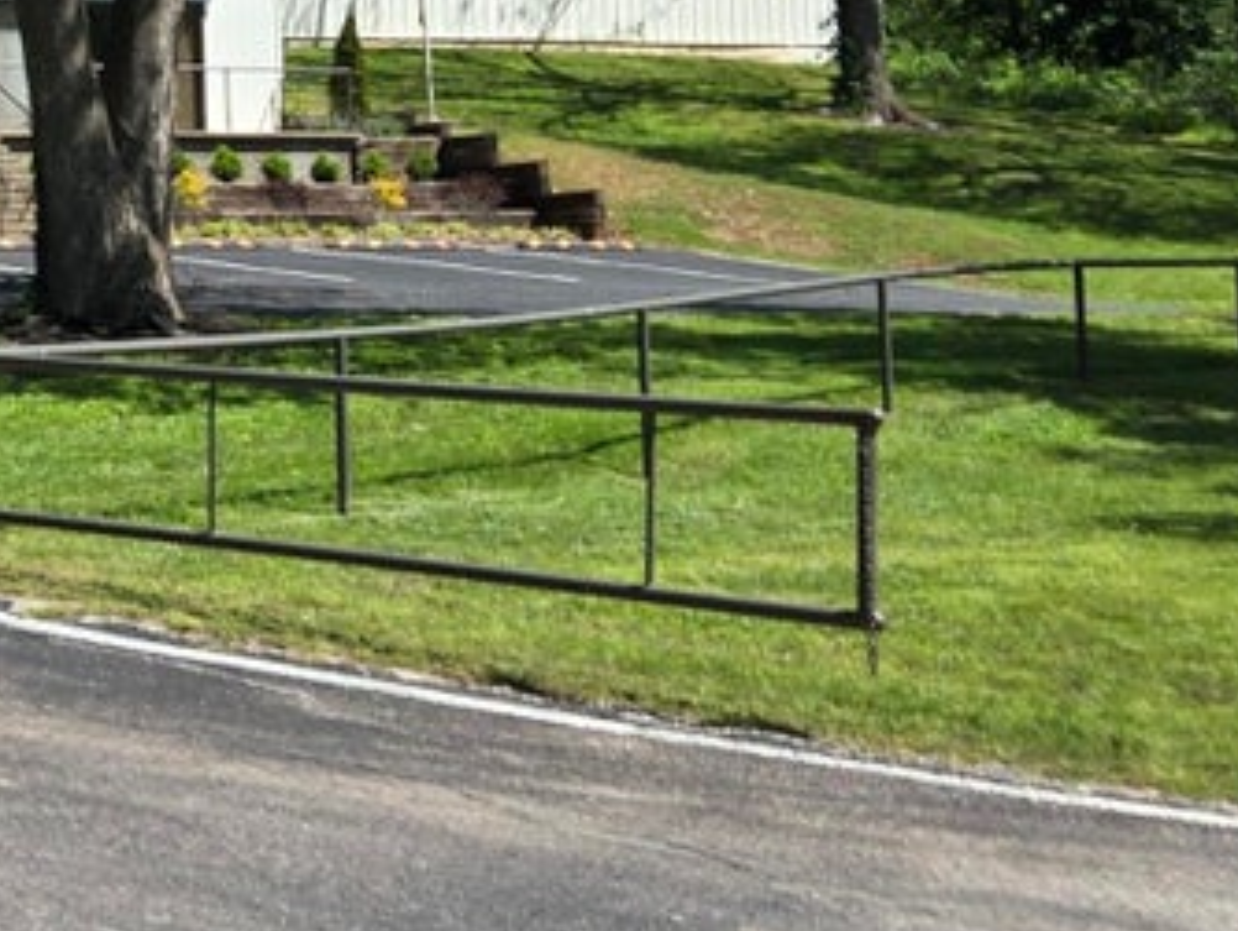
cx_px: -150
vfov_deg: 15.6
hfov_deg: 19.9
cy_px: 141
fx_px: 3364
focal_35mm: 94
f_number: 1.8
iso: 40
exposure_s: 1/2921
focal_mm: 5.4
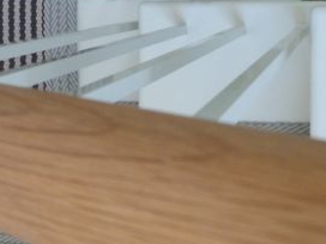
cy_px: -7
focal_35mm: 101
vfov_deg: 14.4
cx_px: 40
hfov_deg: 19.1
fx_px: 951
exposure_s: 1/15
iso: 400
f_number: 3.2
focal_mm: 7.6
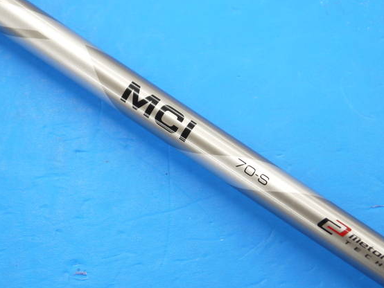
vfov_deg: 15.3
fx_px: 1077
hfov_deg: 20.2
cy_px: 132
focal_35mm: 97
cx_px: 175
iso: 500
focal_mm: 42
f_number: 5.6
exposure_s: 1/80
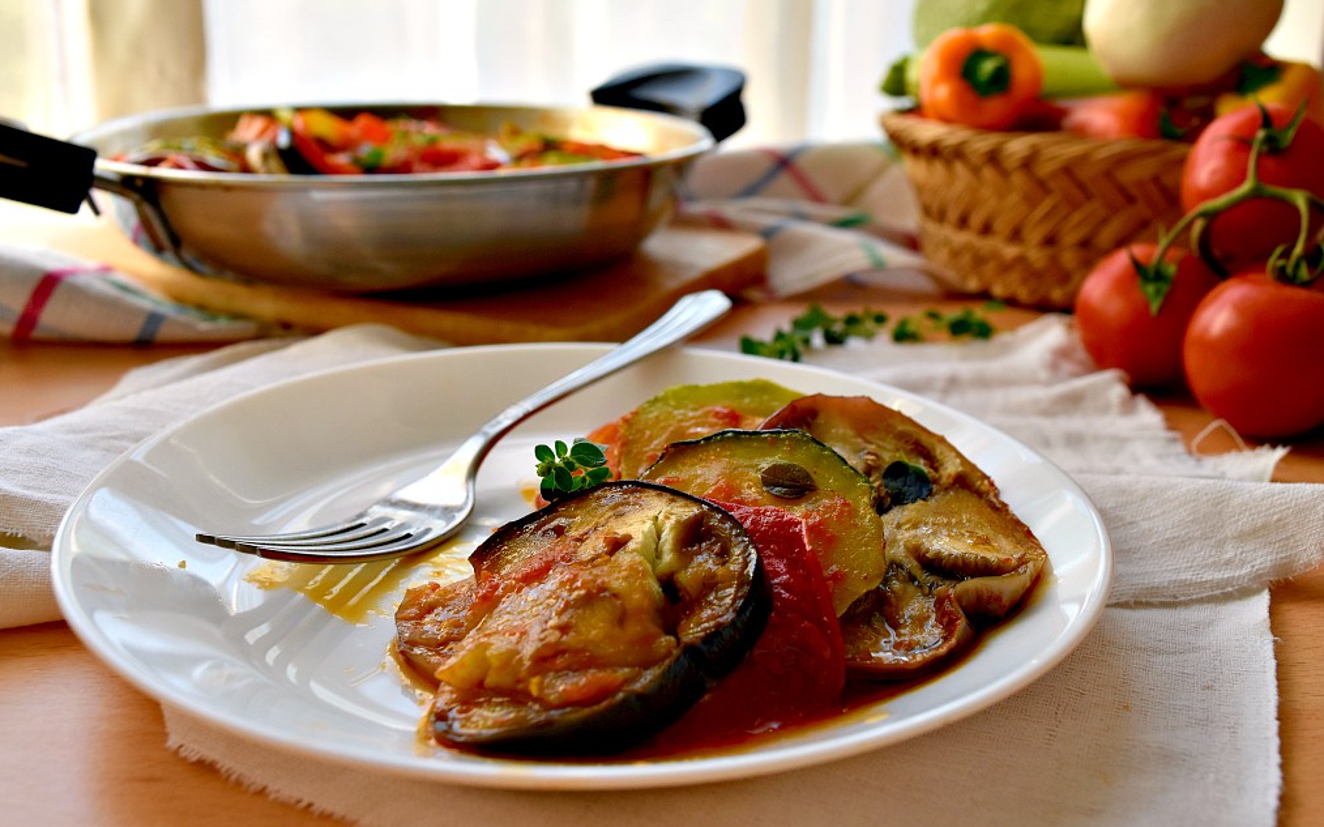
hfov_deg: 54.7
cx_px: 661
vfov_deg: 35.8
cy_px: 409
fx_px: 1281
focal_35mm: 36
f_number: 6.3
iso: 400
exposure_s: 1/160
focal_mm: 23
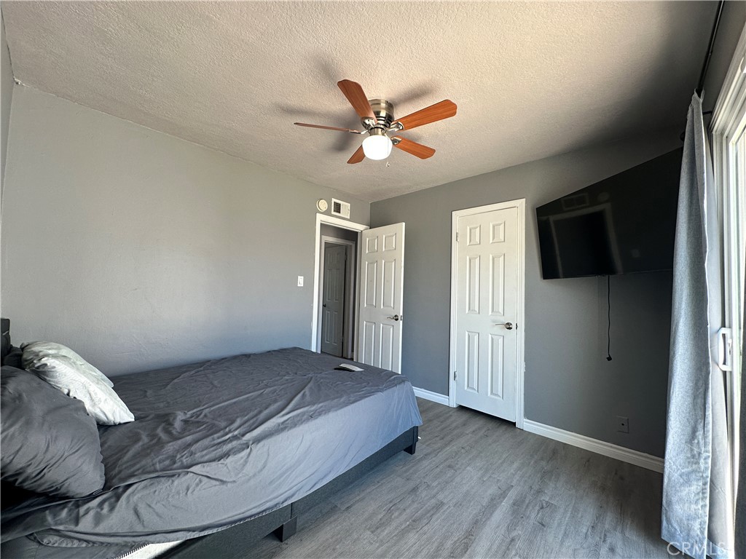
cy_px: 280
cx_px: 373
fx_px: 302
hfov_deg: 102.1
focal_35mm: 14
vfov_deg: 85.7
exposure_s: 1/120
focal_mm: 2.22
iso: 100
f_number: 2.2
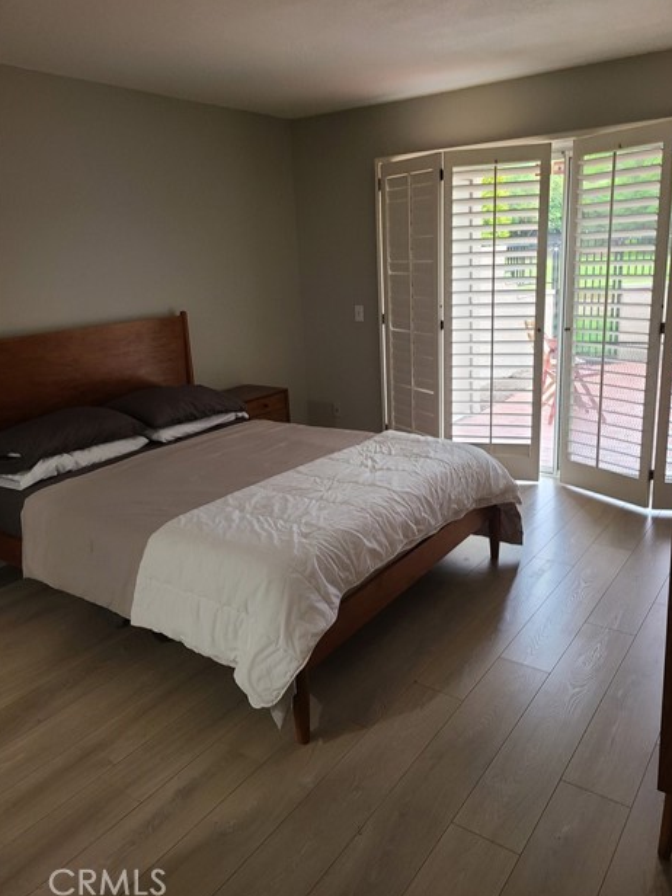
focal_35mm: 27
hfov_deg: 51.4
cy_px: 438
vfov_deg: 65.3
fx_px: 699
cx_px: 340
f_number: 1.8
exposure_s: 1/60
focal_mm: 5.4
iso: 160
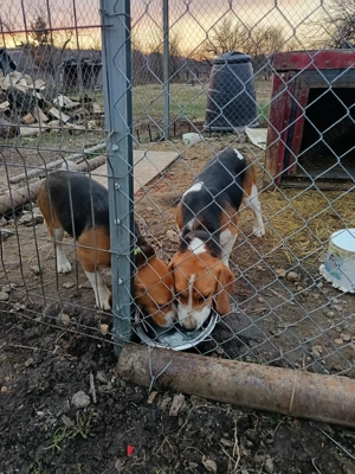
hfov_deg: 56.8
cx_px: 178
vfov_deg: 71.6
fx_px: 328
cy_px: 237
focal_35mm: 24
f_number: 1.75
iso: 1729
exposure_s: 1/25.1
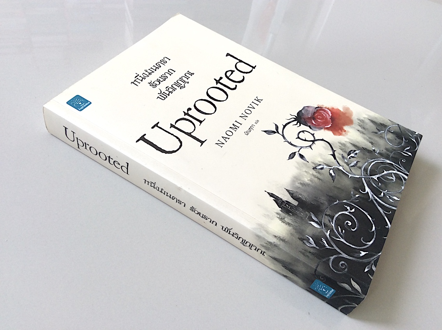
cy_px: 165
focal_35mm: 32
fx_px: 408
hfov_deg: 56.9
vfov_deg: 44.1
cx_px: 221
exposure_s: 1/50
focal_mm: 3.3
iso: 32
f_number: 2.4
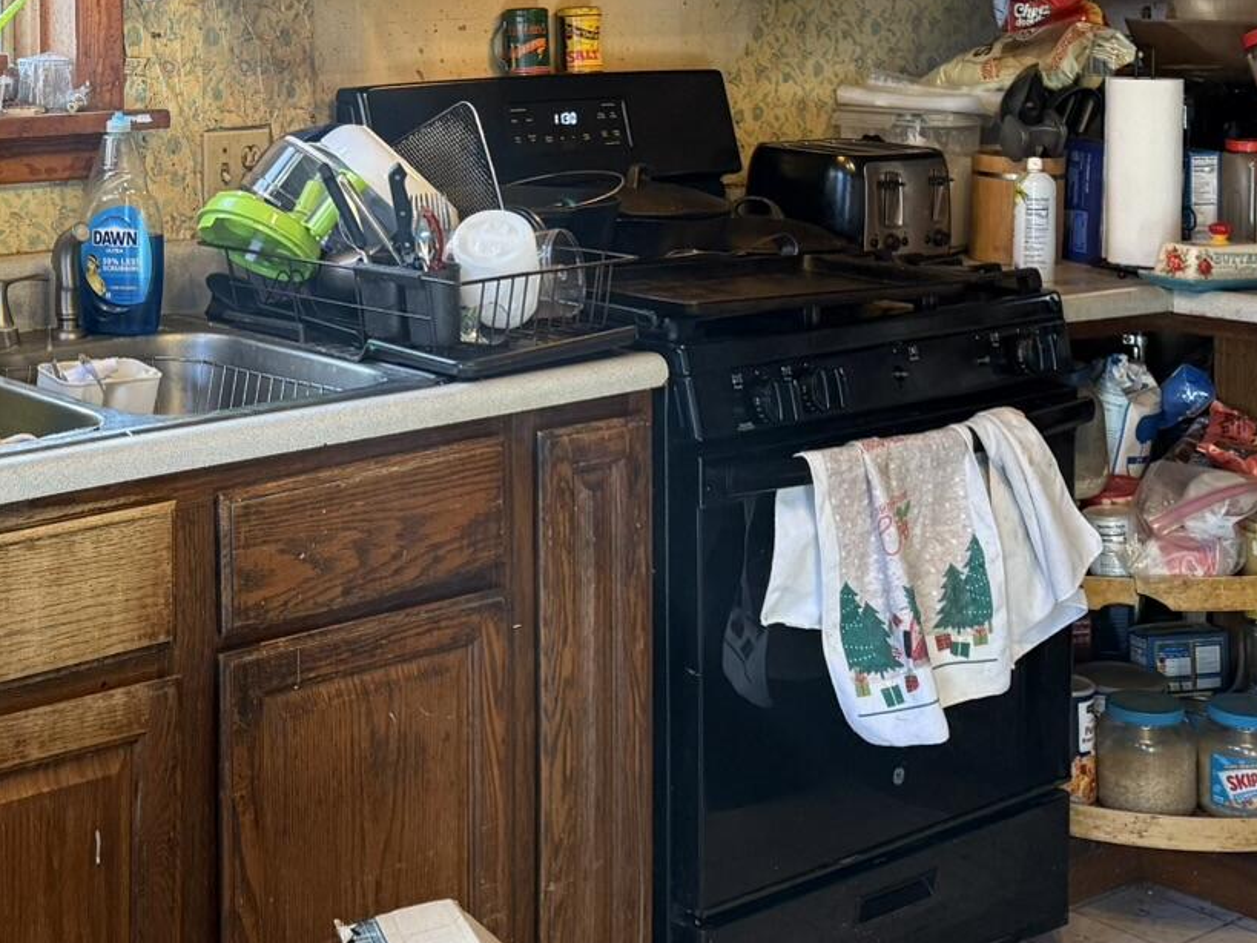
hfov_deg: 30.8
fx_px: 2178
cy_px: 58
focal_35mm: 60
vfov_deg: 23.6
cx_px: 143
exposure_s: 1/60
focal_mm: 6.76
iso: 200
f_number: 1.78
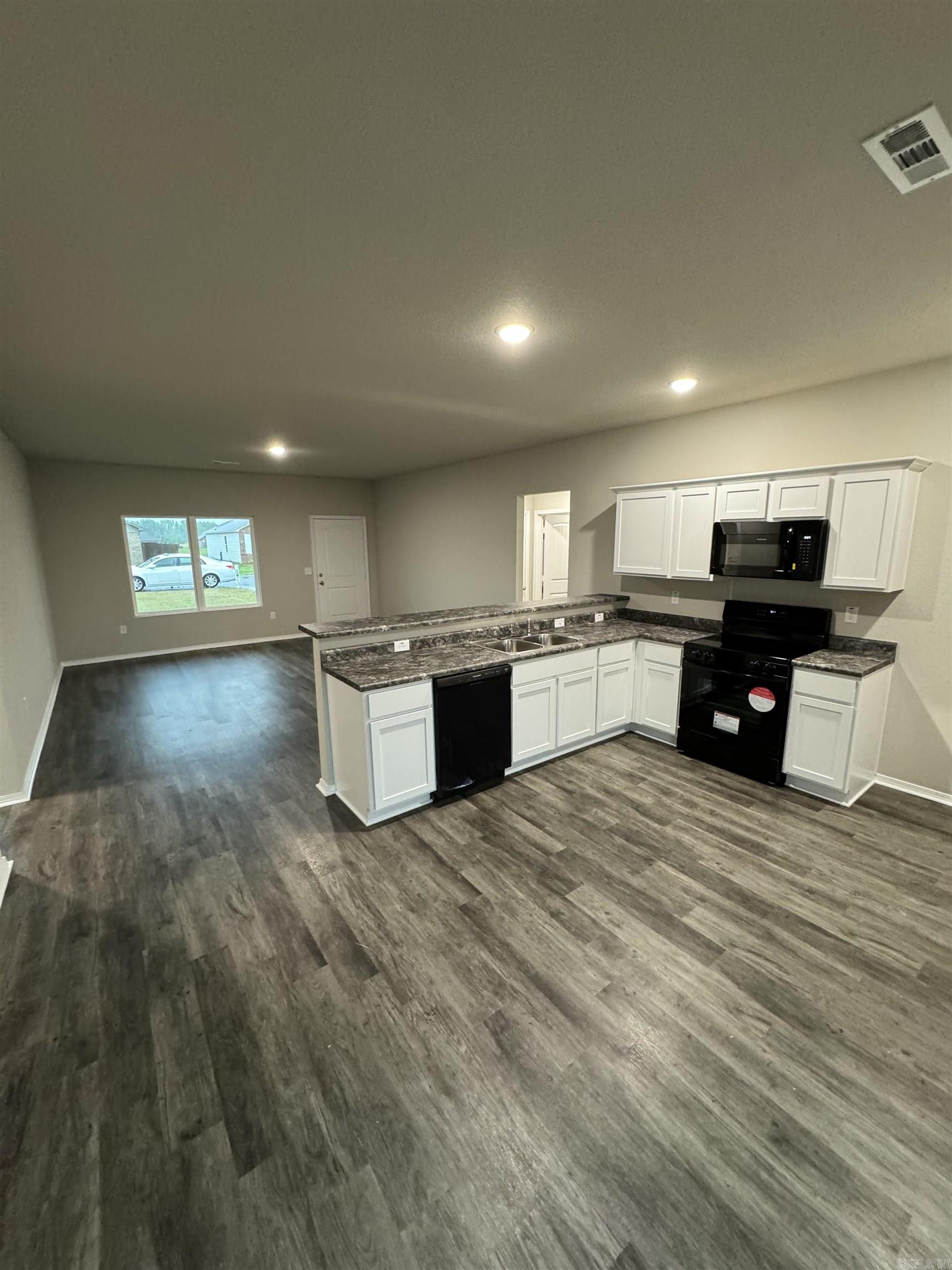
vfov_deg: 102.1
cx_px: 476
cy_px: 635
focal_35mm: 14
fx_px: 513
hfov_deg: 85.7
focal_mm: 2.22
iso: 500
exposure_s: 1/60
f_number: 2.2
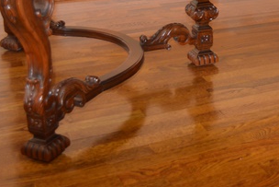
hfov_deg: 27.1
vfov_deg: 18.9
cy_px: 22
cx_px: 269
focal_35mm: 71
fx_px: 550
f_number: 4
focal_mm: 24
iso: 1100
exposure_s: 1/60
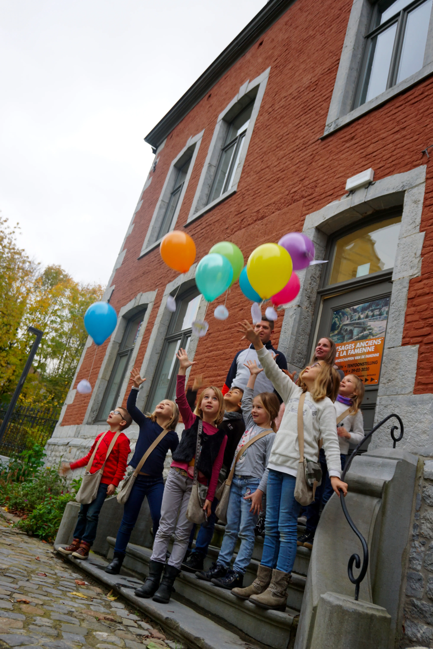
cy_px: 324
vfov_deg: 61.9
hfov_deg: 43.6
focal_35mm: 30
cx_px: 216
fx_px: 541
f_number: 4
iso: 100
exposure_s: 1/60
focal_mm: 20
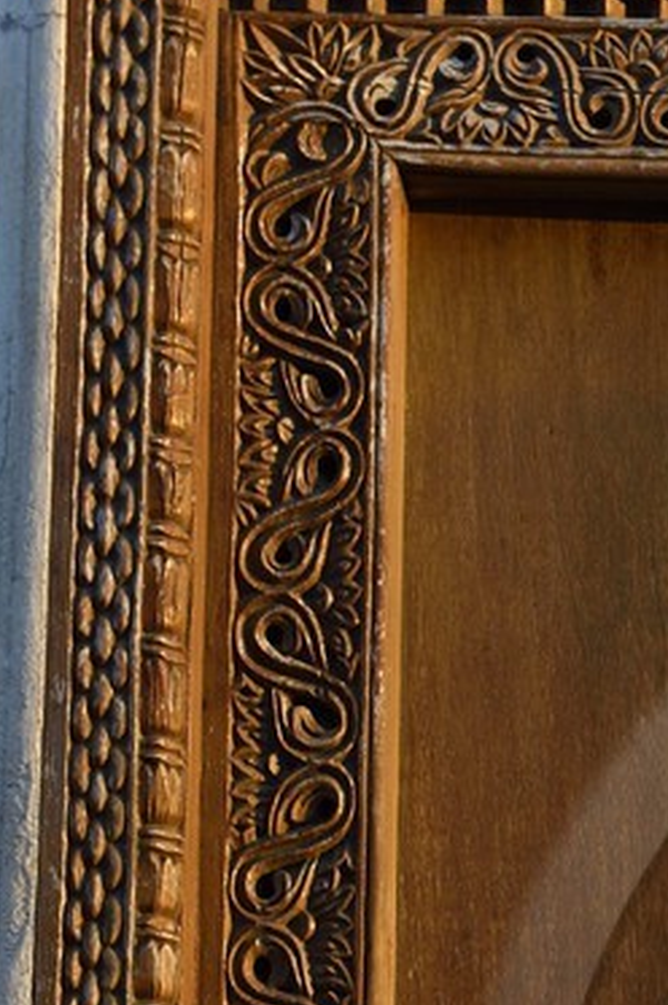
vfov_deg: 7.2
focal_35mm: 283
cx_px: 1285
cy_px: 1253
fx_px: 7891
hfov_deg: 4.8
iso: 800
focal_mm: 66
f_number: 7.1
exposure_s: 1/125
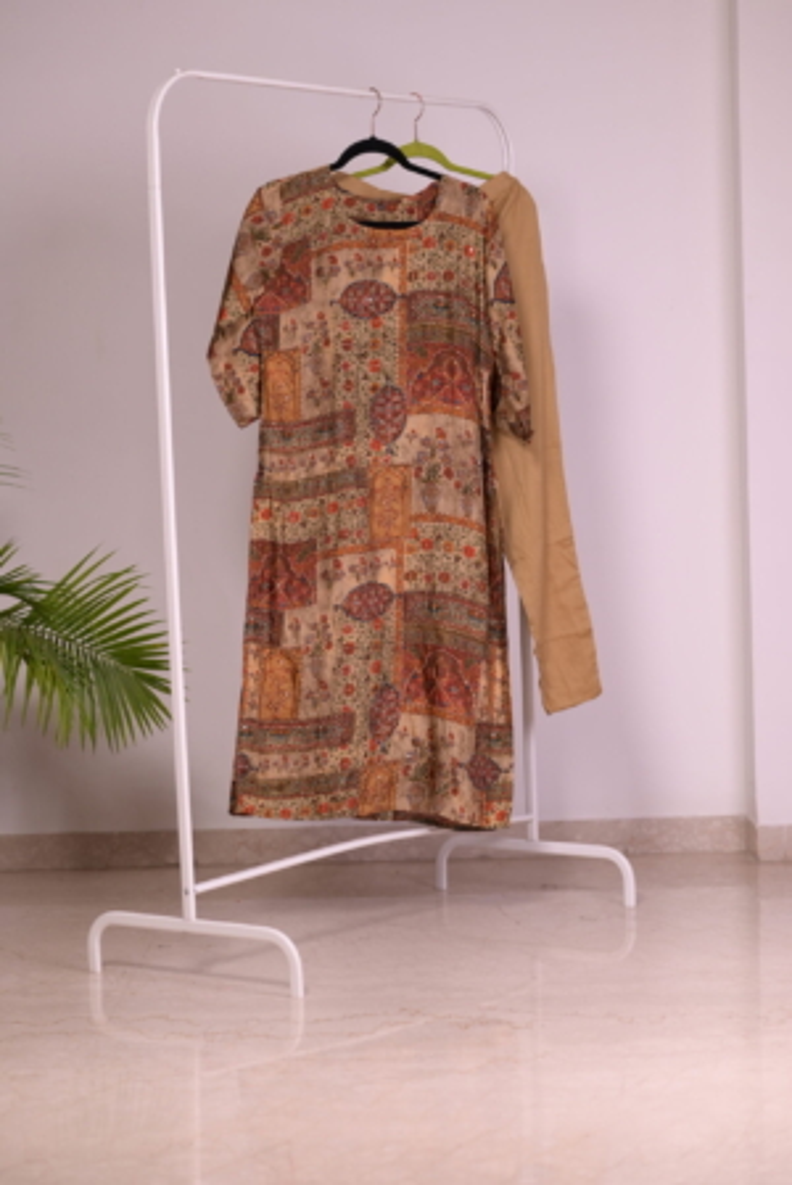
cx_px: 396
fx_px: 2800
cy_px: 592
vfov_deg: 23.9
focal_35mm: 85
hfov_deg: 16.1
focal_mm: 85
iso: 320
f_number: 3.5
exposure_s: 1/100
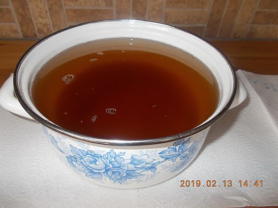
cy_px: 104
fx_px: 209
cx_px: 139
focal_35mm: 26
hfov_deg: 67.3
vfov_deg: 53.1
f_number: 3.2
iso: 200
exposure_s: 1/25
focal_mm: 4.6
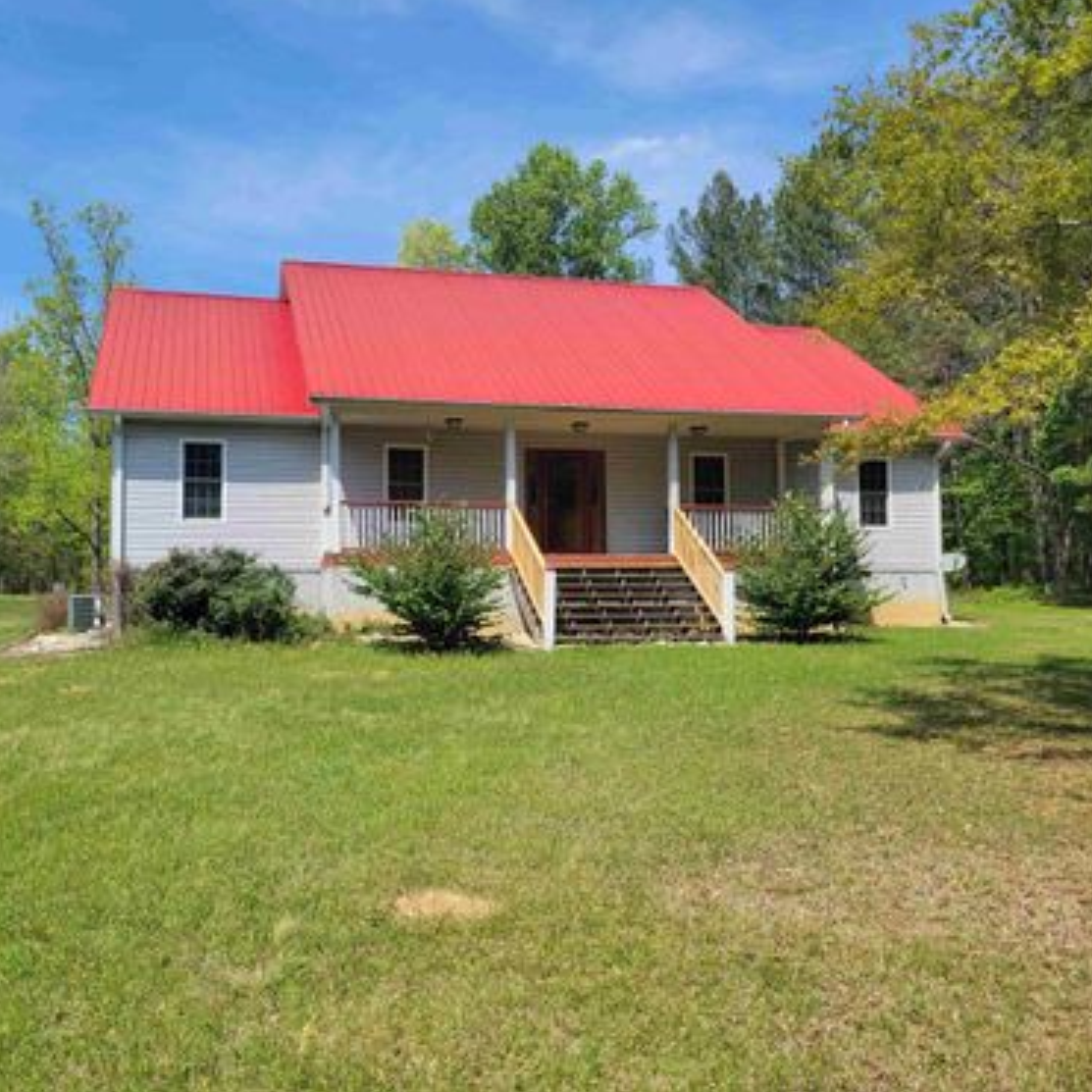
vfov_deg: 52.5
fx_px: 1106
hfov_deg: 52.4
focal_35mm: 31
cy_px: 543
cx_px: 474
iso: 40
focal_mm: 5.4
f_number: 1.8
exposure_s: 1/1809
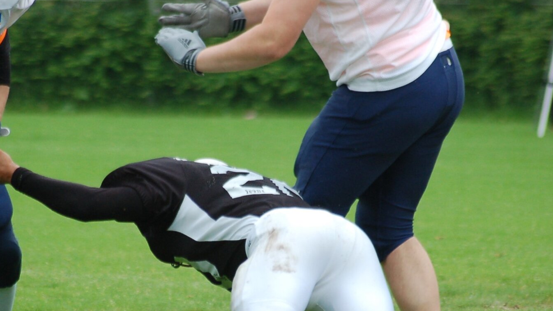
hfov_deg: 3.8
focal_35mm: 564
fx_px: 8270
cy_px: 211
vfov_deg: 2.2
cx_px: 255
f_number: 5.3
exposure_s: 1/500
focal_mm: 220
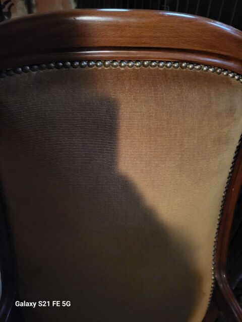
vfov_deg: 67.3
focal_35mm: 26
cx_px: 121
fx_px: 242
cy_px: 161
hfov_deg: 53.1
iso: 1600
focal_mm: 5.4
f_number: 1.8
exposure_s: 1/16.7
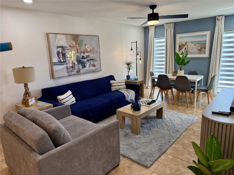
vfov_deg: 56.8
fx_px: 162
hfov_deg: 71.6
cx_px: 117
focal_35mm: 24
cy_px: 88
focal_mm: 6.76
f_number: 1.78
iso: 200
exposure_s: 1/188
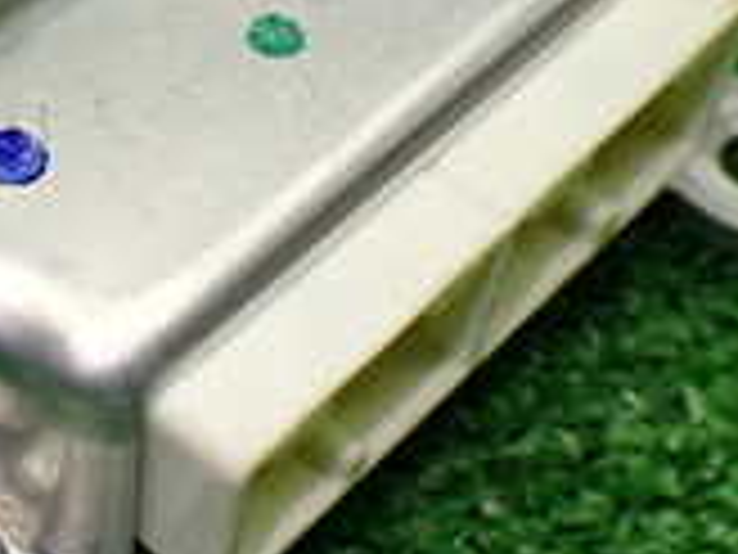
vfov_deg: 13.4
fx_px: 2345
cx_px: -32
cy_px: 104
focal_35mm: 110
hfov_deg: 17.4
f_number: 2.3
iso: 200
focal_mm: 5.4
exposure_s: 1/125
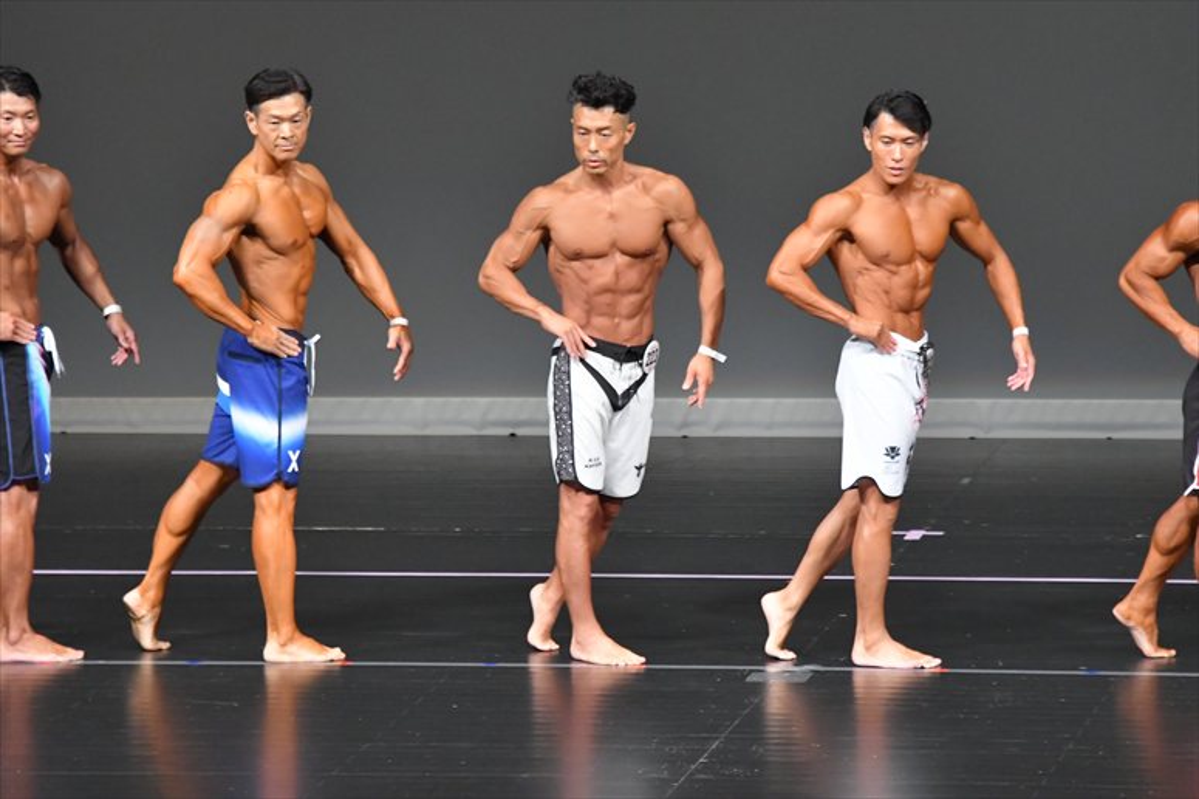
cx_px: 600
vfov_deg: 4.6
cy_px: 400
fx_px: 9987
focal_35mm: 300
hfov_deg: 6.9
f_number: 5.6
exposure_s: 1/400
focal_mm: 200
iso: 5000
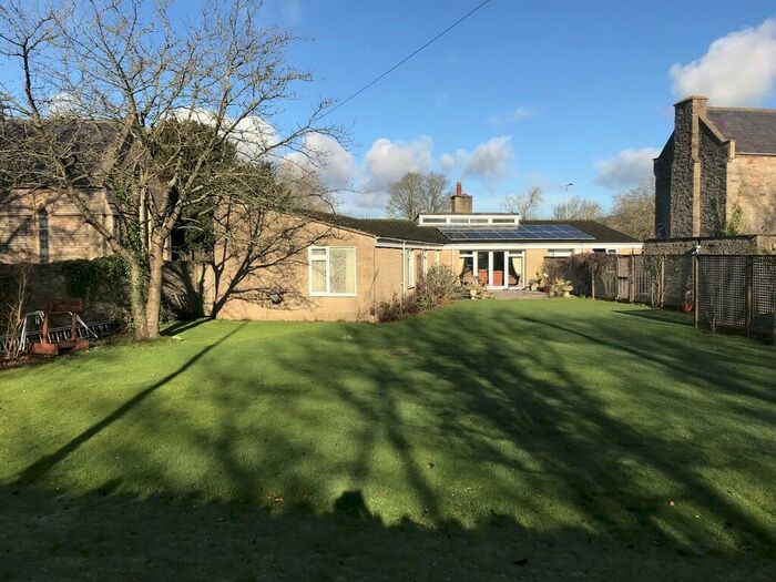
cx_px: 388
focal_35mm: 28
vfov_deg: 49.7
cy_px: 291
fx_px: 628
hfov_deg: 63.4
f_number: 1.8
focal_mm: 3.99
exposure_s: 1/2083
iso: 20
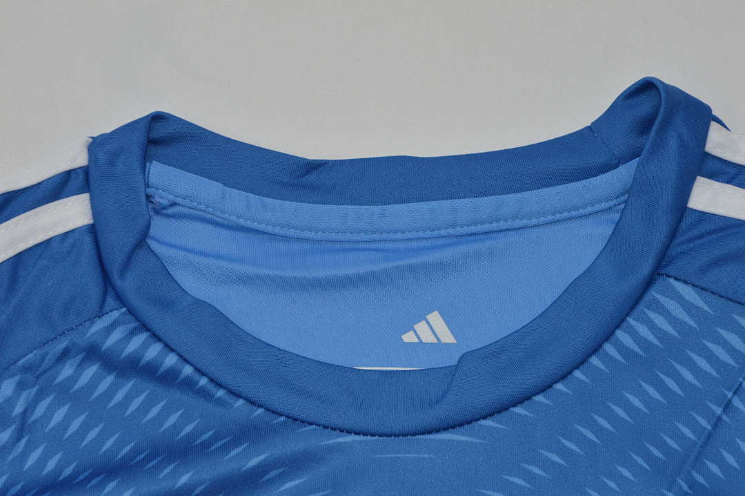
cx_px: 372
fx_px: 3256
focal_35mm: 158
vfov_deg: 8.7
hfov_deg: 13.1
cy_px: 248
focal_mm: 105
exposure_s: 1/200
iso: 400
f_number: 14
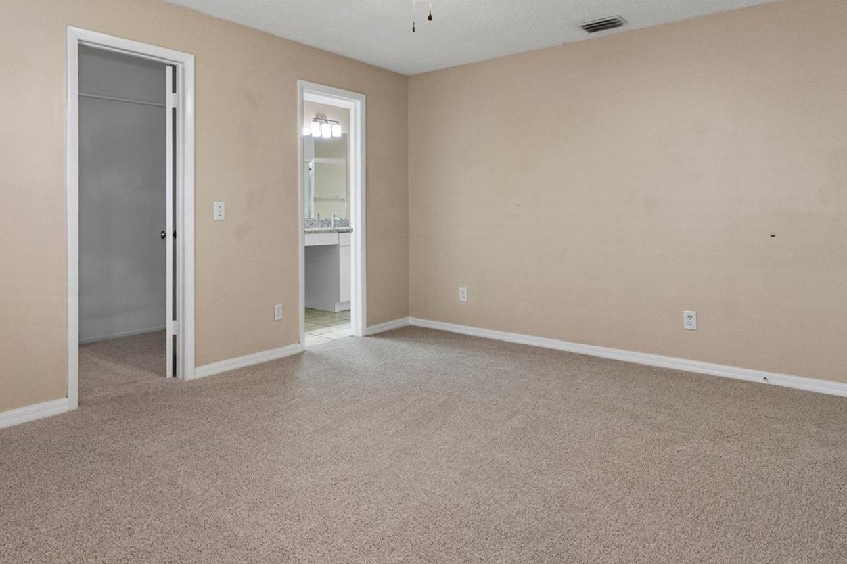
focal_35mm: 23
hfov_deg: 76.1
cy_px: 216
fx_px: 541
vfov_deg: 54.5
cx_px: 411
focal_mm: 12
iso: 320
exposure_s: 1
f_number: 8
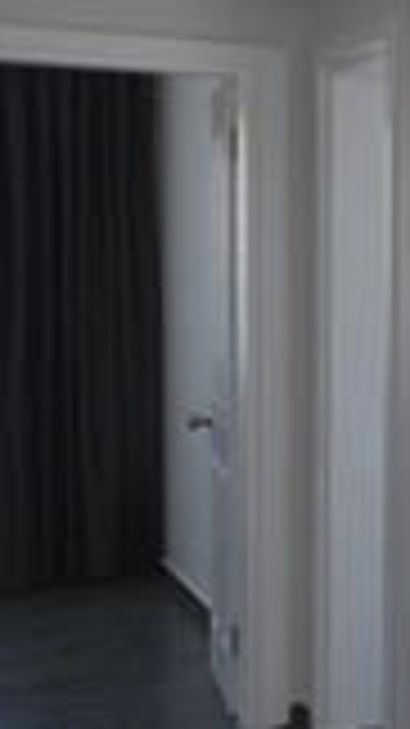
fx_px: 1354
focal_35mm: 70
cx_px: 1485
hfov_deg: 9.2
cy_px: 252
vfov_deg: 30.0
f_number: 5
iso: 400
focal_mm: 10
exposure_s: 1/40
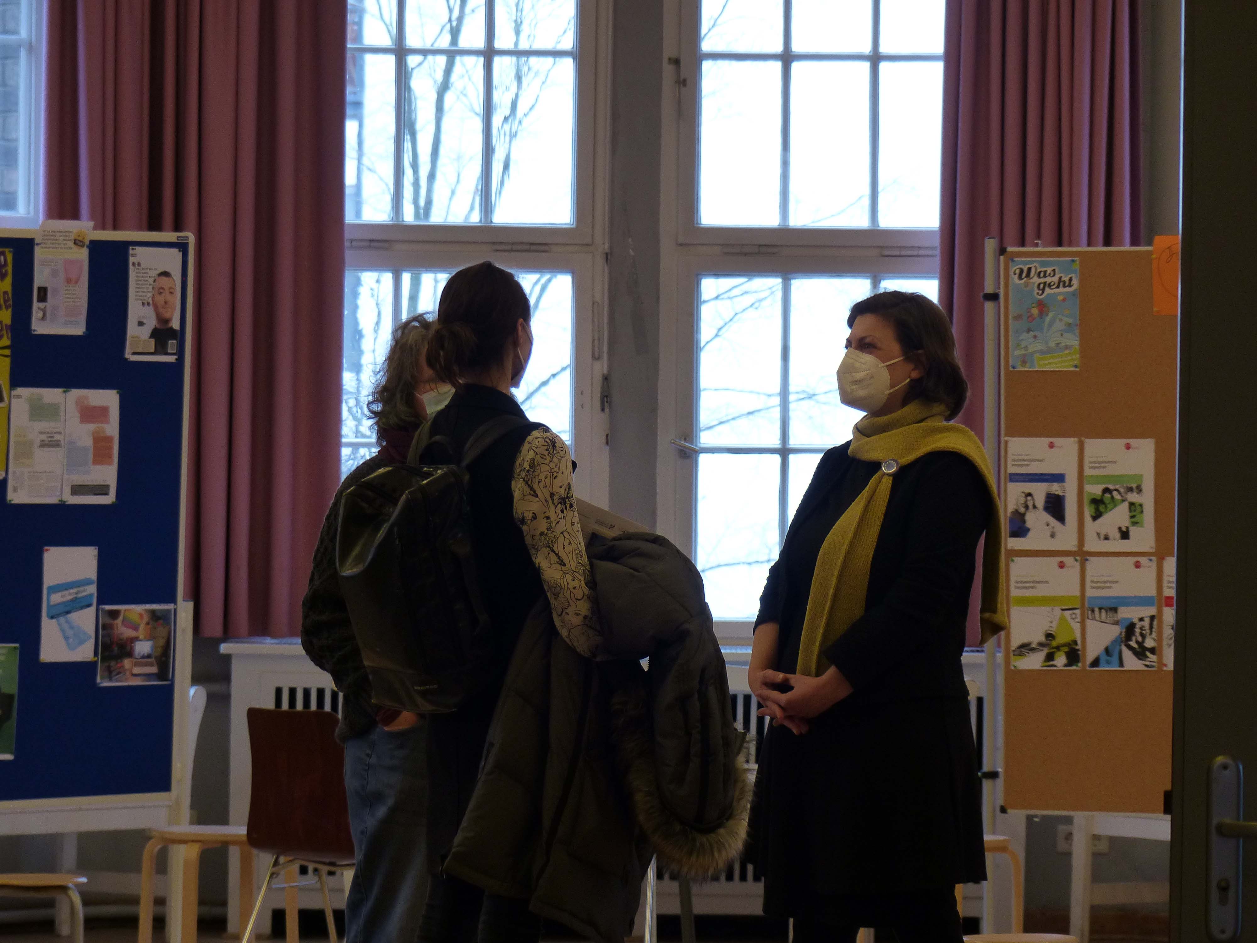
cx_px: 628
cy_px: 472
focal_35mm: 228
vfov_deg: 6.5
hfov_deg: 8.7
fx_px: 8279
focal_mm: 41.1
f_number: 2.8
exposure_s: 1/80
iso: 200
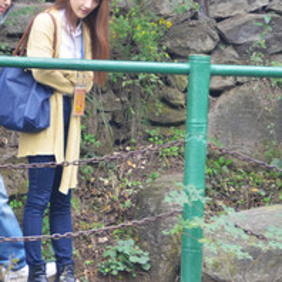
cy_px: 117
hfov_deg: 7.2
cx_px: -4
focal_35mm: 241
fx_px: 2222
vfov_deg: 7.3
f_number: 5
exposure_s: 1/60
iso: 640
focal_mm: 75
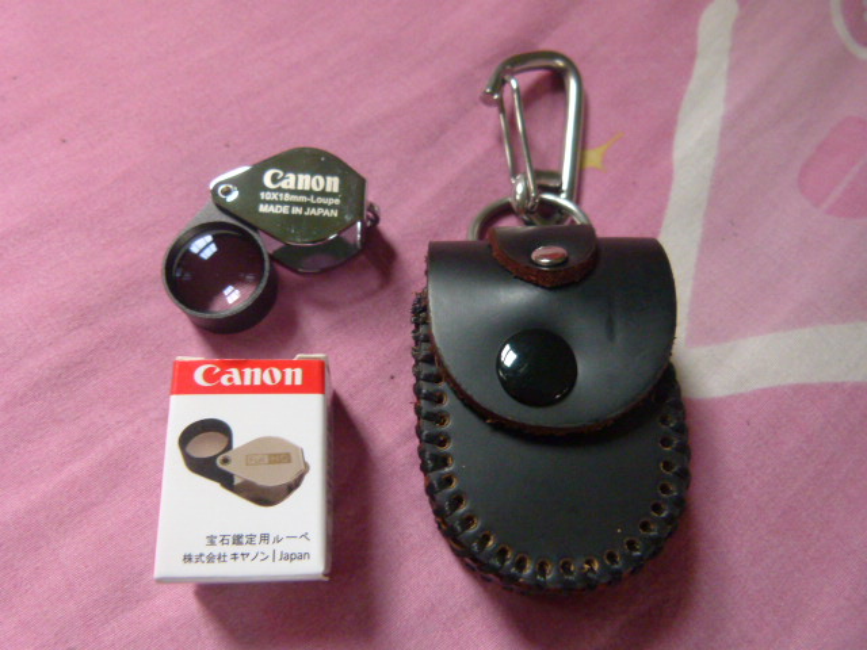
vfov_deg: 54.9
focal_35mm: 25
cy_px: 325
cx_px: 434
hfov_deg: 69.4
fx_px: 626
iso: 400
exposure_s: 1/30
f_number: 2.8
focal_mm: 4.5
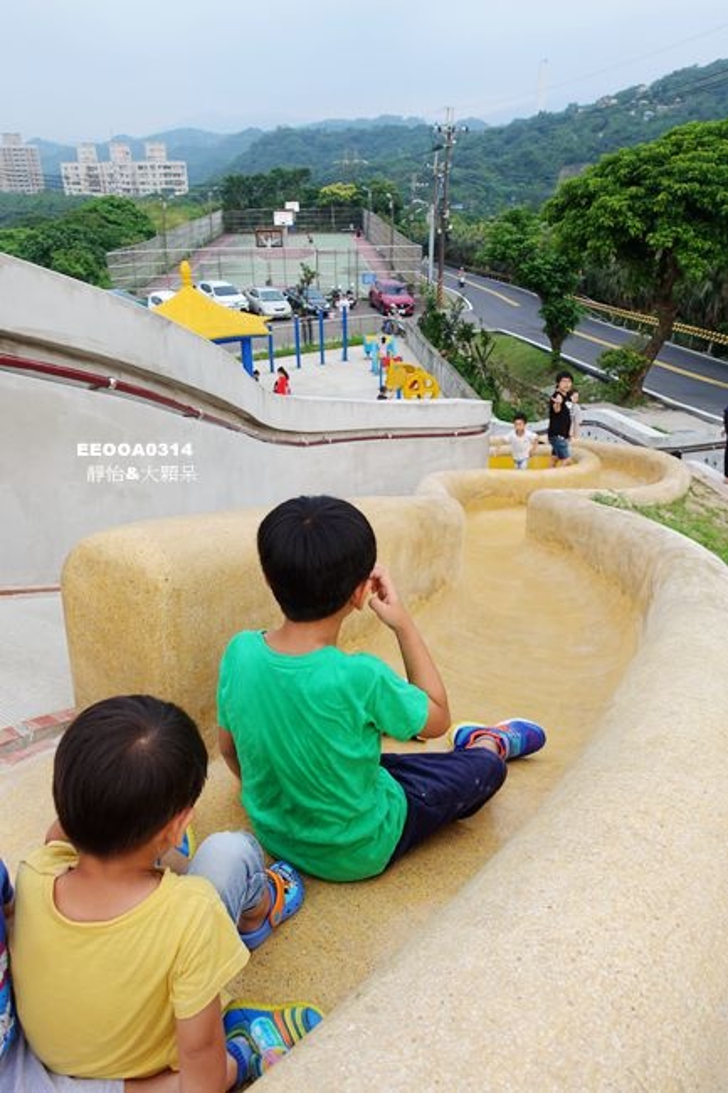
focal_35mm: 24
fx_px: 728
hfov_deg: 53.1
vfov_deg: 73.8
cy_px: 546
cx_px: 364
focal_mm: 8.8
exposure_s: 1/160
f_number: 2.8
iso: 125
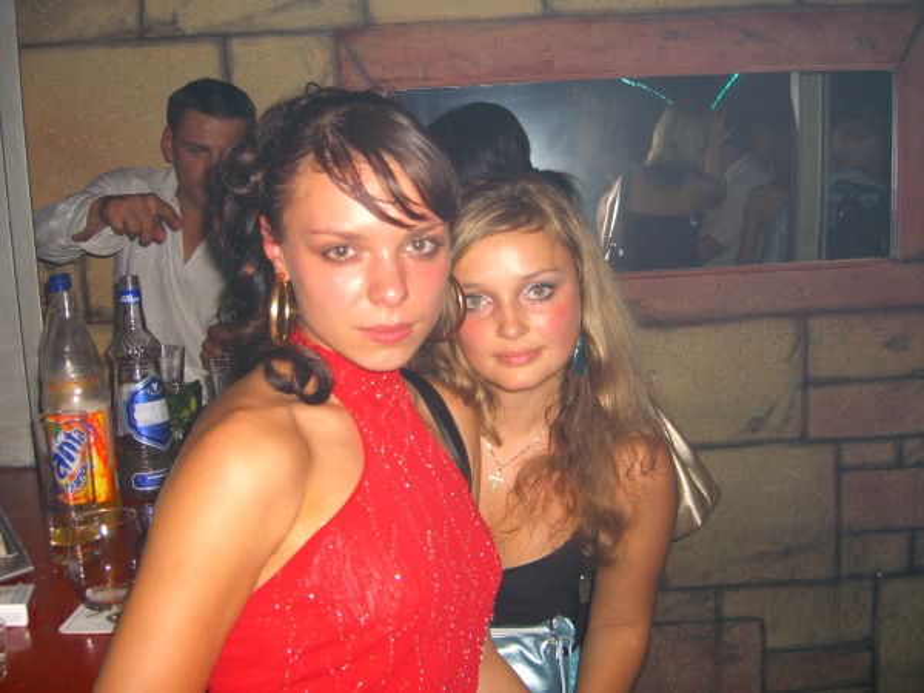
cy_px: 346
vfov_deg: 37.7
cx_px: 462
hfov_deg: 49.0
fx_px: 1014
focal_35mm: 38
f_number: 2.8
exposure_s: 1/60
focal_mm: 7.9
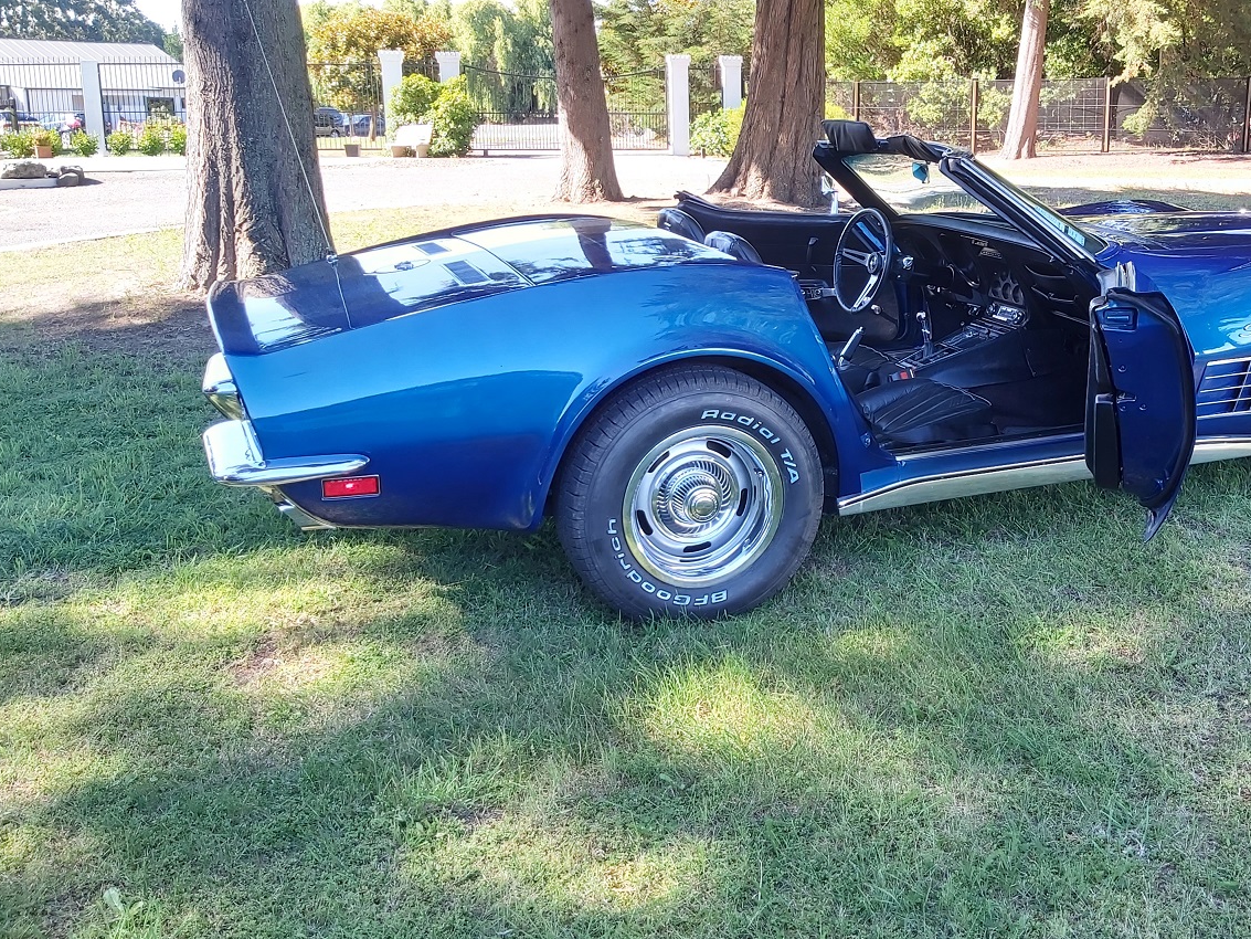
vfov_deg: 38.6
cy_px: 397
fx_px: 1337
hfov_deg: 48.9
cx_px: 874
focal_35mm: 37
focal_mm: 3.92
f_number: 1.7
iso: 64
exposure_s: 1/100
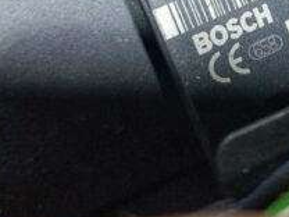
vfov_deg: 19.0
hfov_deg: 26.3
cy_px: -58
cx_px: 250
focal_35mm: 72
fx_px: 601
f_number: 1.8
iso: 400
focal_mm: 5.23
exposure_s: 1/50
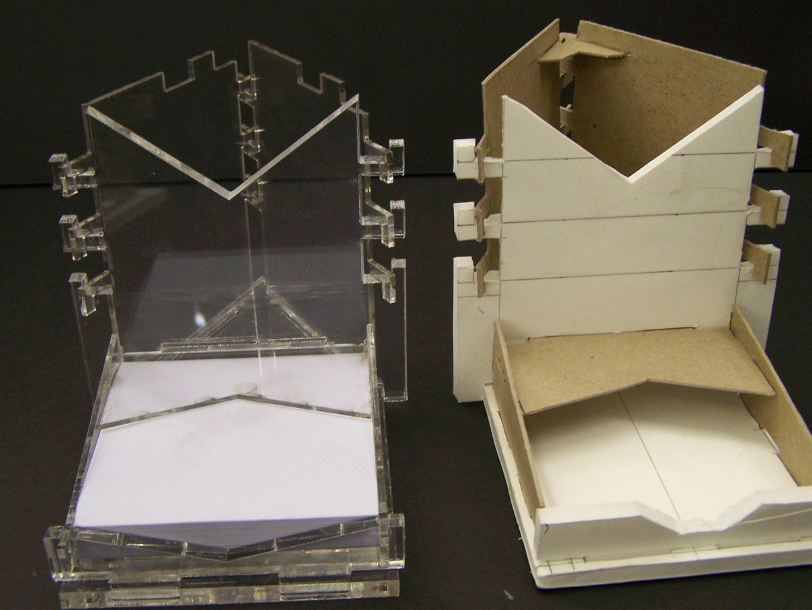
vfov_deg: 32.9
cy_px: 304
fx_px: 1033
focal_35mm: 44
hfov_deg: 42.9
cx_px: 428
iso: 160
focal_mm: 6.3
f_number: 2.8
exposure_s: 1/30
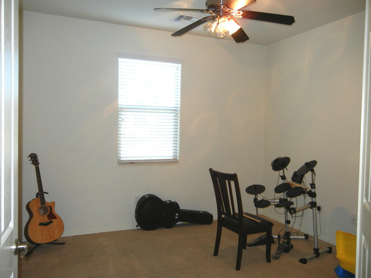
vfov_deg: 46.8
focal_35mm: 30
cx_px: 186
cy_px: 139
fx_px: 322
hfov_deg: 60.0
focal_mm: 5.4
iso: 200
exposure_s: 1/30
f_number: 3.5
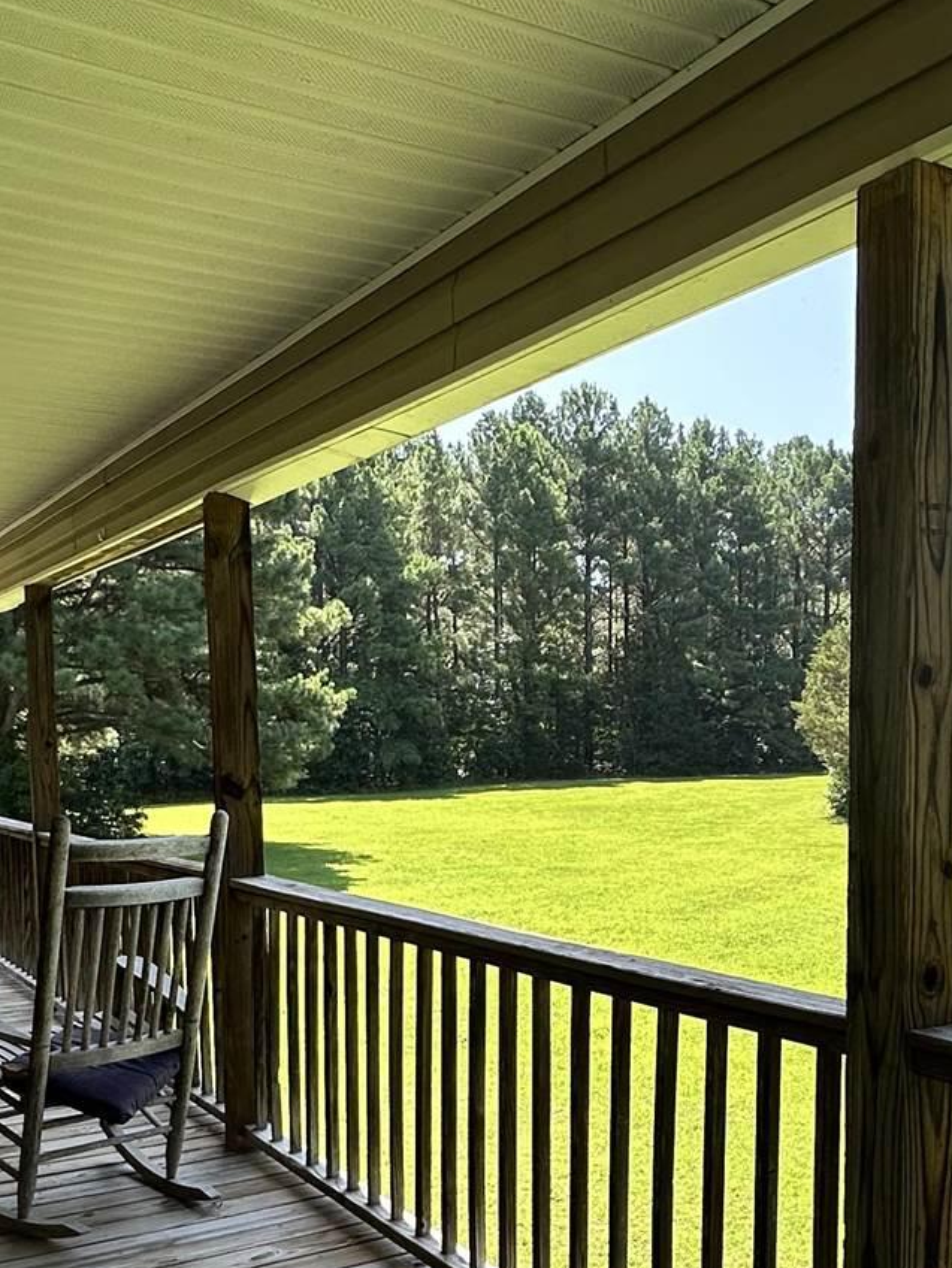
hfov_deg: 37.1
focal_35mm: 38
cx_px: 681
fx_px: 1393
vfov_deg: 47.8
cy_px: 884
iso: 40
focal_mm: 2.22
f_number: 2.2
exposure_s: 1/502
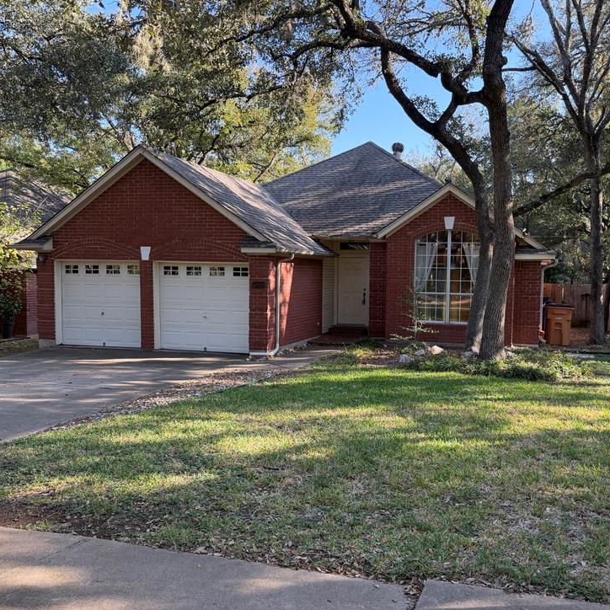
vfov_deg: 54.0
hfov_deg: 53.8
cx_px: 355
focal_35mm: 30
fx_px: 598
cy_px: 303
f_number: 1.78
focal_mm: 6.76
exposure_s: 1/555
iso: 100
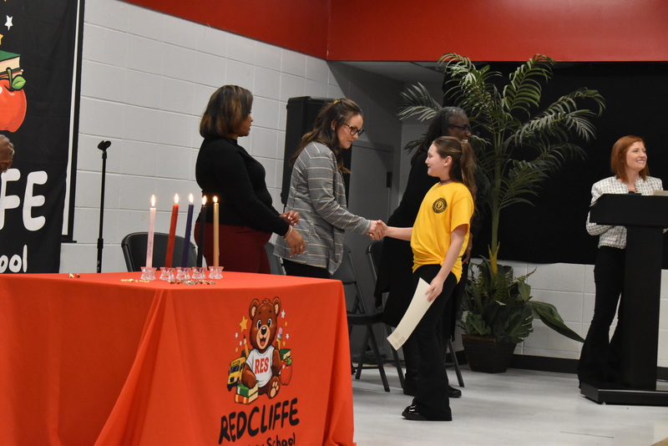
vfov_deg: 16.6
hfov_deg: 24.6
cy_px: 223
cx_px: 334
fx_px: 1531
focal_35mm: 82
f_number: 7.1
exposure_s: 1/100
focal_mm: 55
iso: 3600
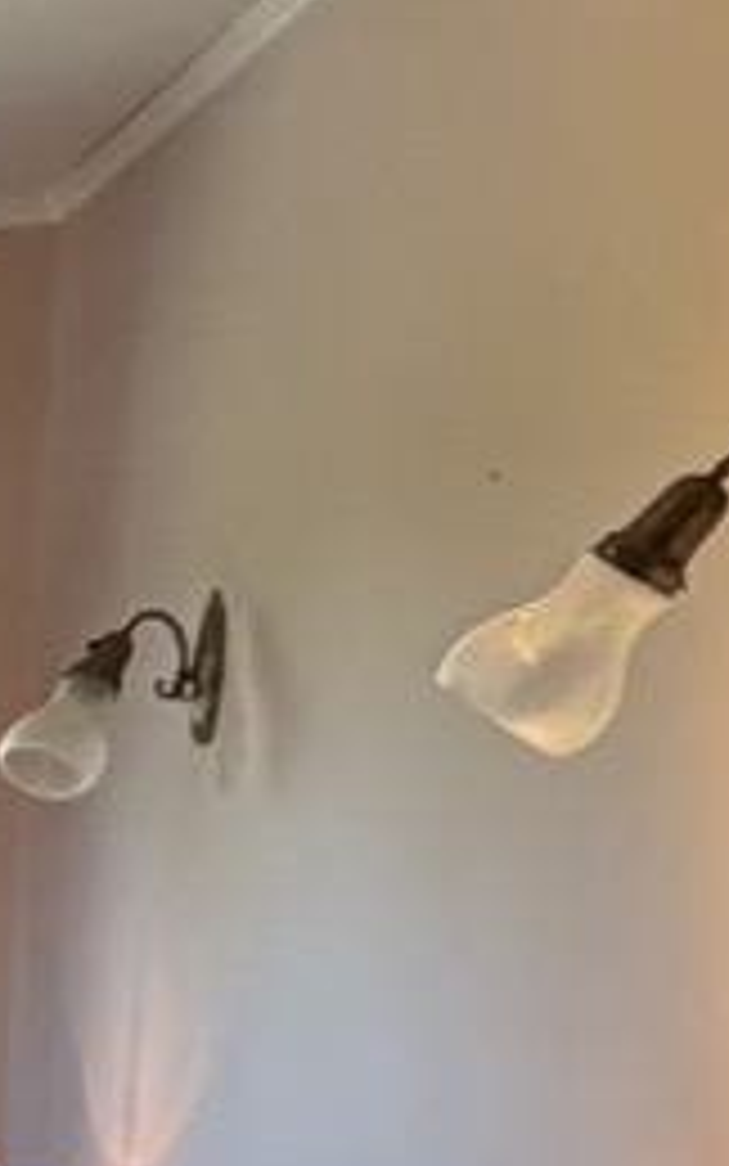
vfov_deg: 18.3
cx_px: -1629
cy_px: 1652
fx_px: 3272
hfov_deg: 9.3
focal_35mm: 103
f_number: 2.2
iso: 320
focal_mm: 2.22
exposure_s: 1/120
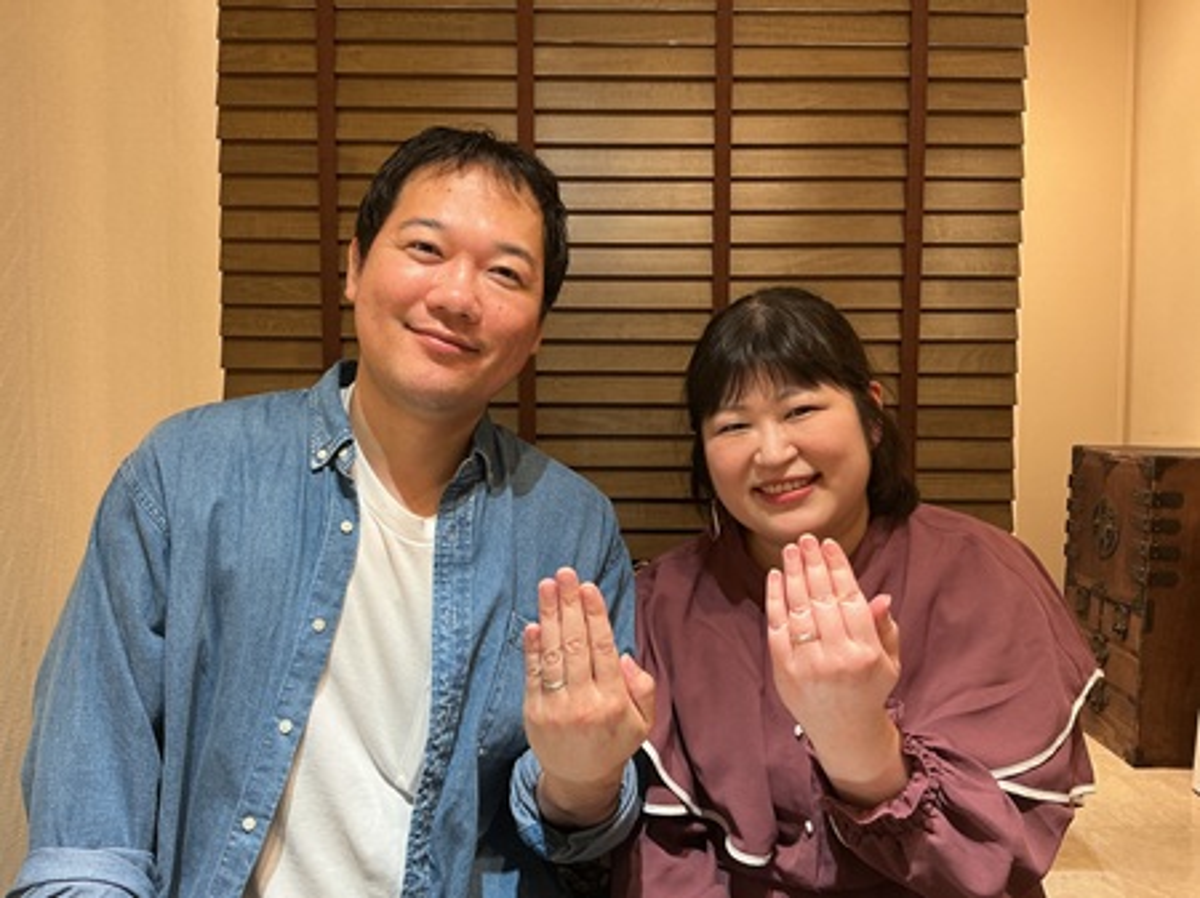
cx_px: 600
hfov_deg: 61.7
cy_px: 449
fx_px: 1005
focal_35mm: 29
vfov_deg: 48.2
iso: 80
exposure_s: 1/60
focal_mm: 3
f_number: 1.8
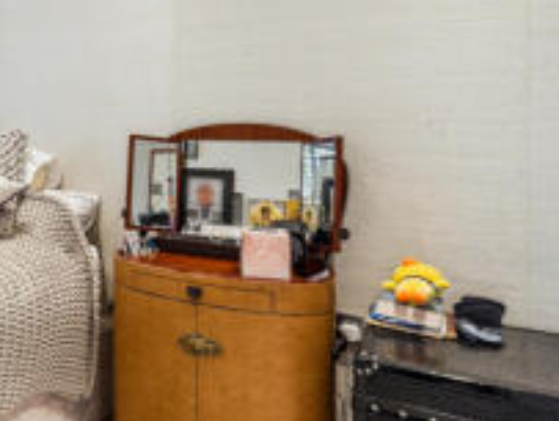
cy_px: 147
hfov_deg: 40.0
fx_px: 582
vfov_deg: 39.4
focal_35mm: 36
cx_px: -77
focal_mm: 16
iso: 400
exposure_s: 1/3.33
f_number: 11
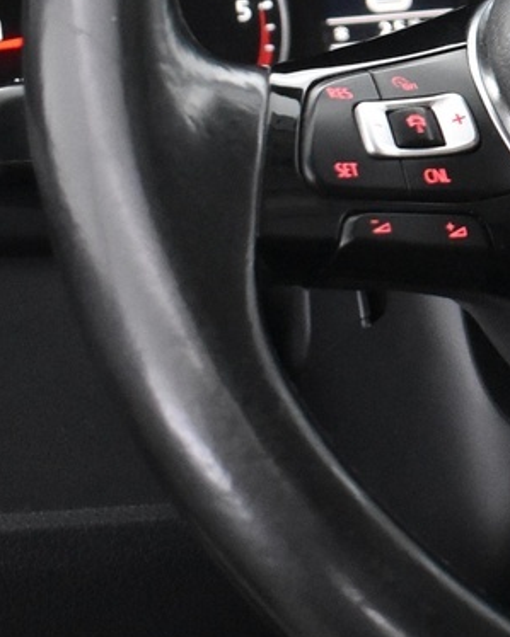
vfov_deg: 15.6
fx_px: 2303
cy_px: 107
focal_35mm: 122
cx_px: 846
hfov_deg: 11.9
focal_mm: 20
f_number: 3.8
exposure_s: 1/30
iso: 3200
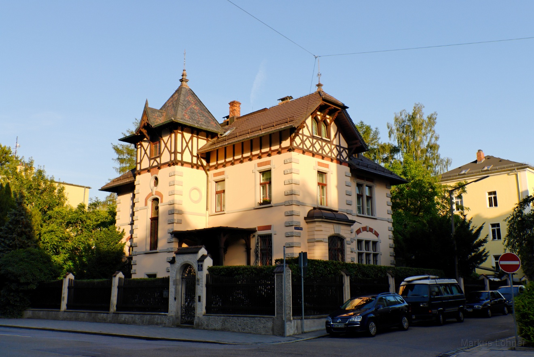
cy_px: 178
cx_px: 267
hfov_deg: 57.2
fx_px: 490
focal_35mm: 33
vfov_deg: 40.1
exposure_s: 1/500
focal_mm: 22
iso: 100
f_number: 4
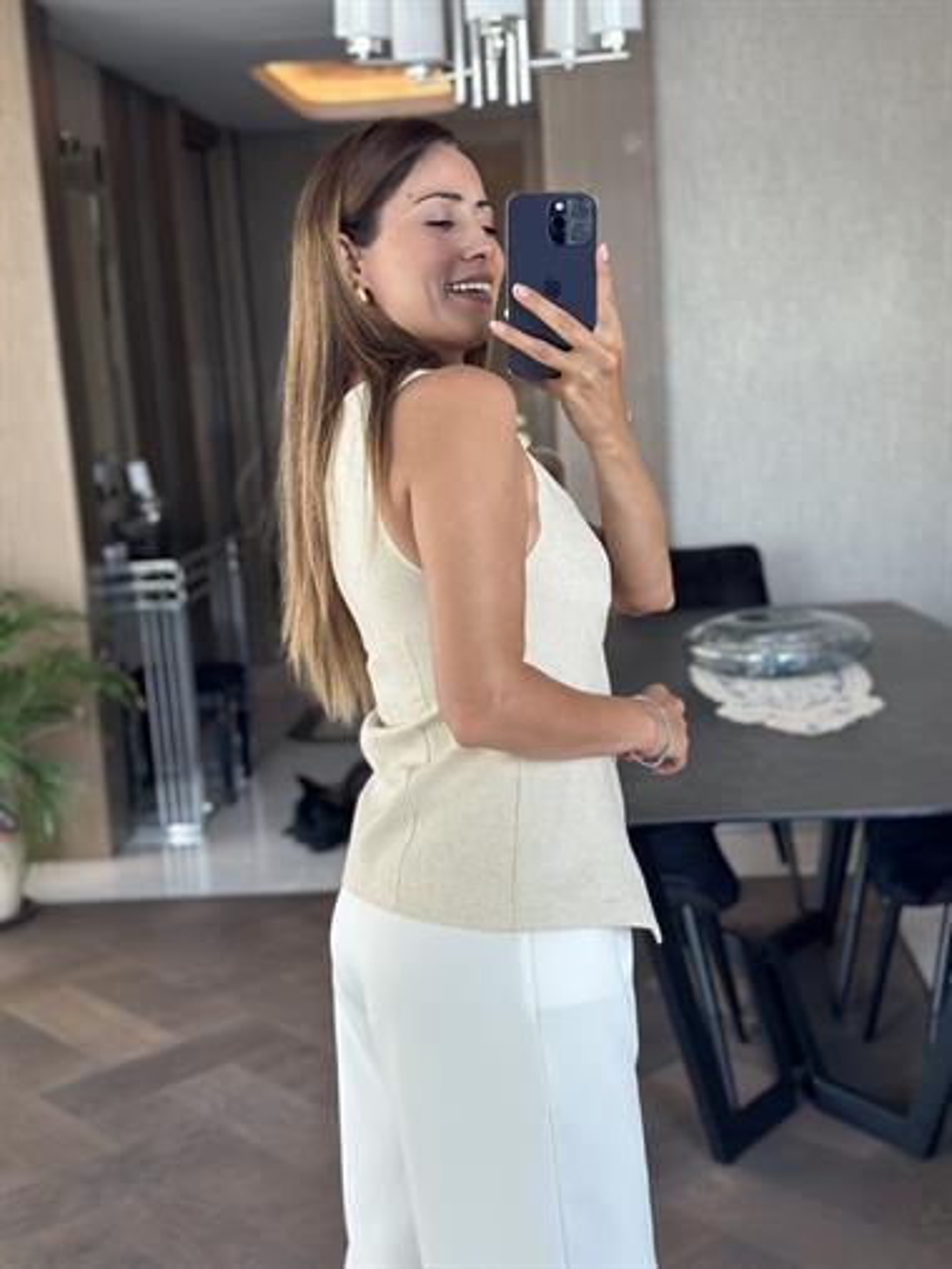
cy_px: 634
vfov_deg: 39.6
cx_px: 476
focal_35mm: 48
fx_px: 1759
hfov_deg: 30.3
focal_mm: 6.86
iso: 125
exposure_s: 1/60
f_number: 1.78
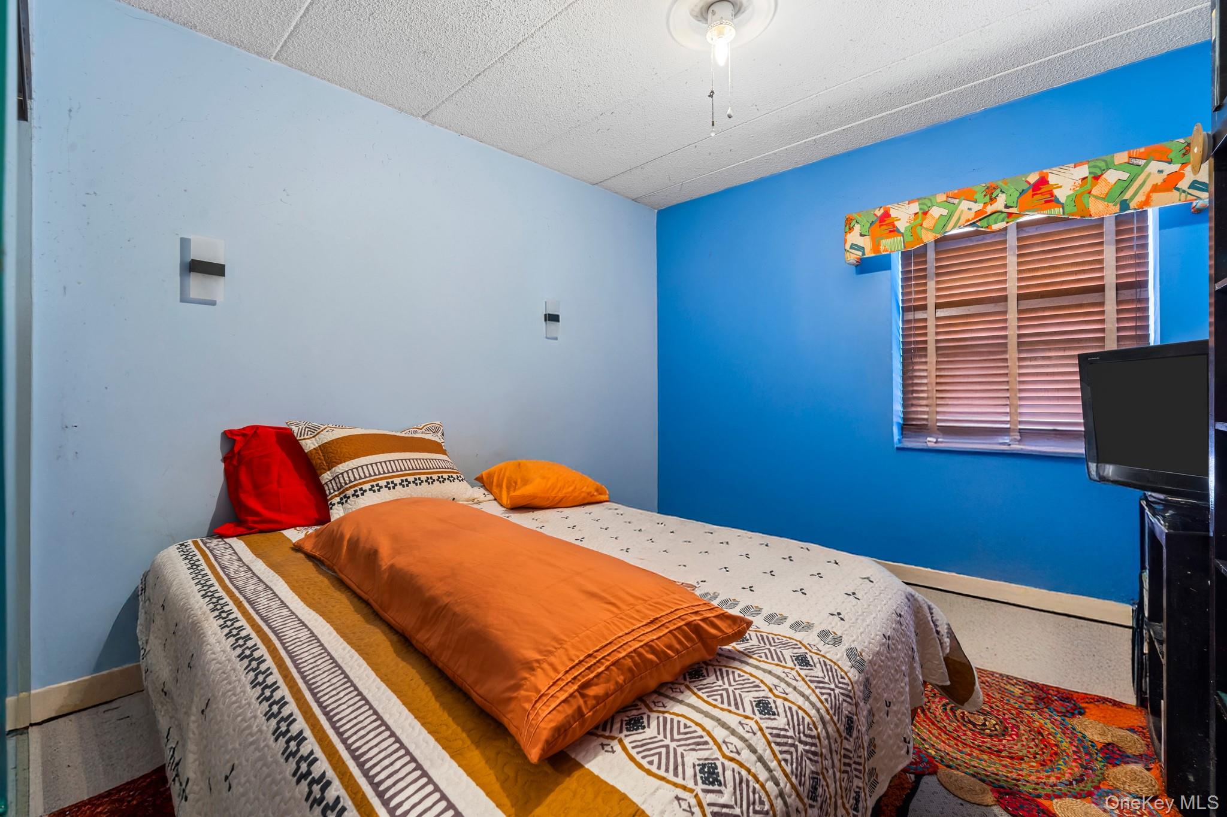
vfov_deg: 81.2
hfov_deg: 104.3
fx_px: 477
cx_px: 614
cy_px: 408
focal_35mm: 14
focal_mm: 14
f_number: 10
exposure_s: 3.2
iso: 400
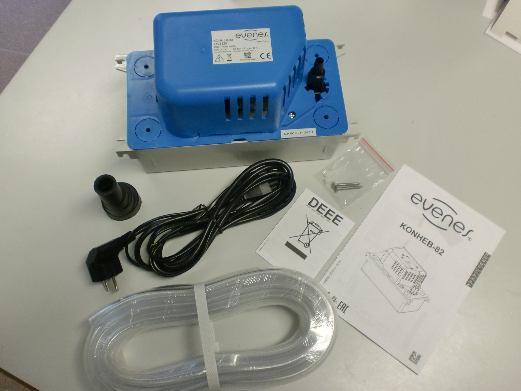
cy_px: 196
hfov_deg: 52.6
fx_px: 527
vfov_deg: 40.7
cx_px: 260
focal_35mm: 35
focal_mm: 6.3
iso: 200
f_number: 3.1
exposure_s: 1/60
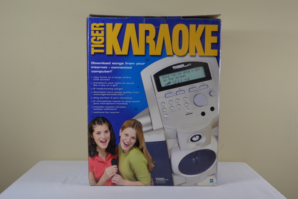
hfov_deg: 43.6
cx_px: 149
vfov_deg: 29.8
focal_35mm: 45
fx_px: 372
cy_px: 100
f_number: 5
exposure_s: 1/100
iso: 400
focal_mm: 30
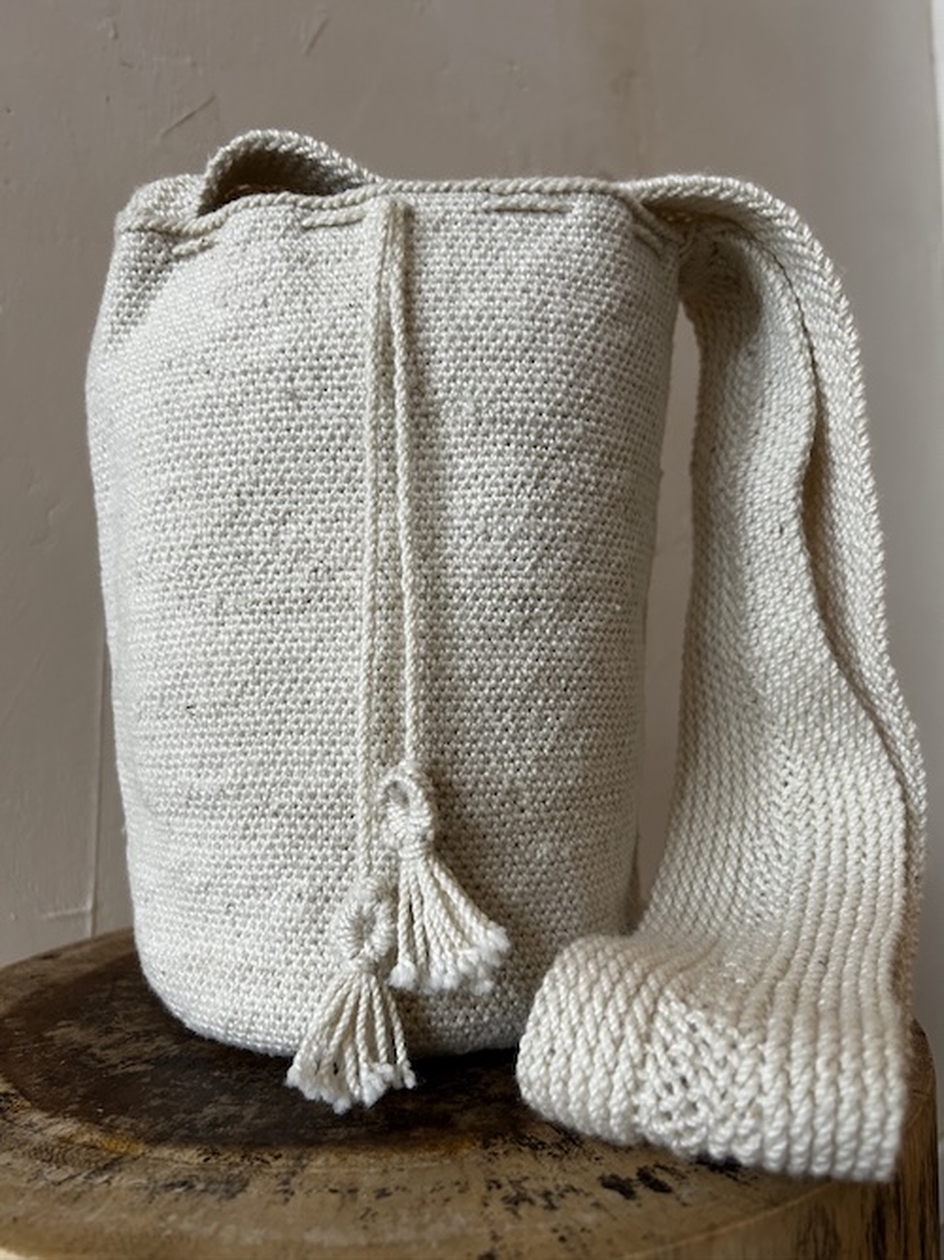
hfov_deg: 53.0
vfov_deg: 67.3
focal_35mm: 26
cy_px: 630
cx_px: 472
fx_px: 946
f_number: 1.5
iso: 160
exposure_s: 1/60
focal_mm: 5.7
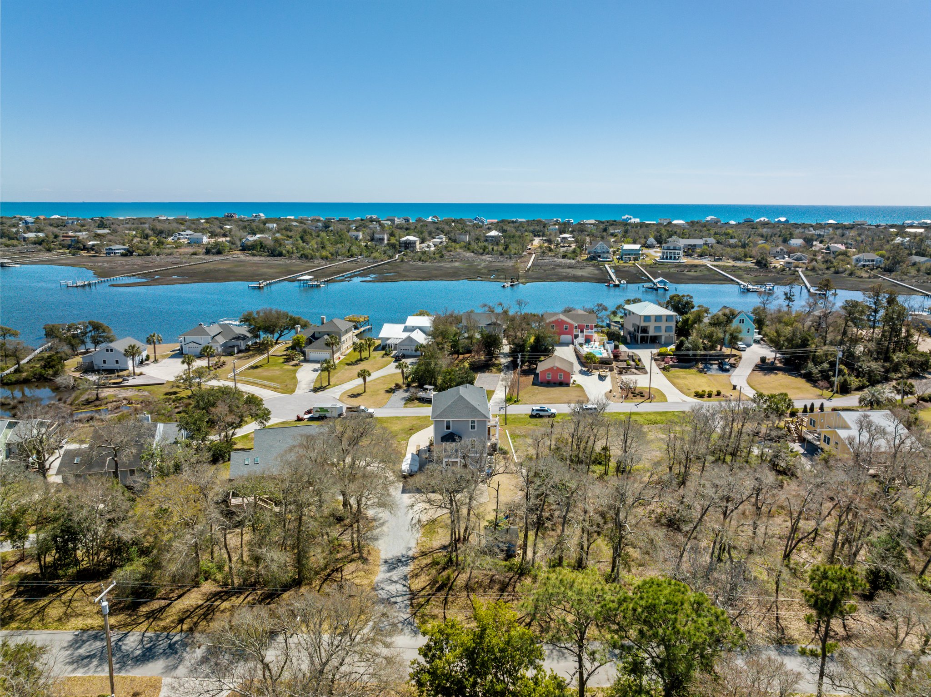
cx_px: 466
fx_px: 645
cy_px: 348
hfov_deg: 71.6
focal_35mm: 24
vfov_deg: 56.8
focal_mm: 12.29
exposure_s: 1/800
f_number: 5.6
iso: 100
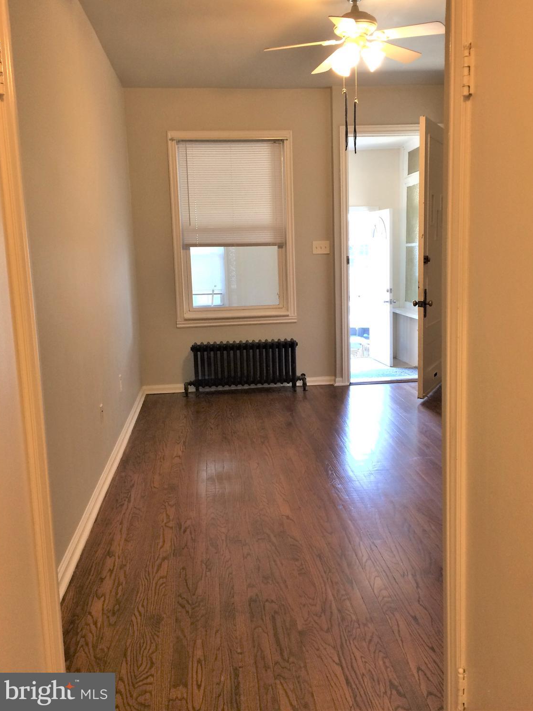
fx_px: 616
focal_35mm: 30
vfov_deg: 59.9
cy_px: 344
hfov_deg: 46.8
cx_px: 271
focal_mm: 4.15
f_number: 2.2
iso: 80
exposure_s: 1/30
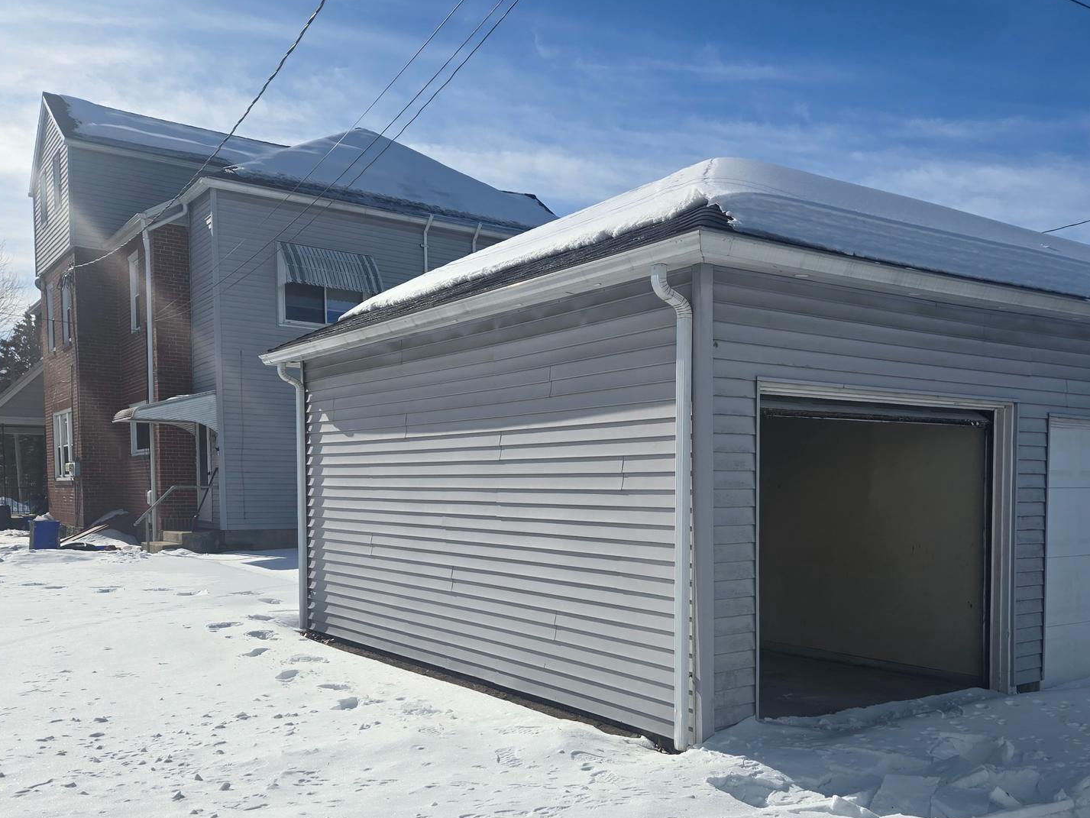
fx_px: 1039
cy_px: 554
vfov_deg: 42.3
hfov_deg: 54.7
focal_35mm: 33
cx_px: 678
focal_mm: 5.4
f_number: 1.8
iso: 25
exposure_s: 1/4769
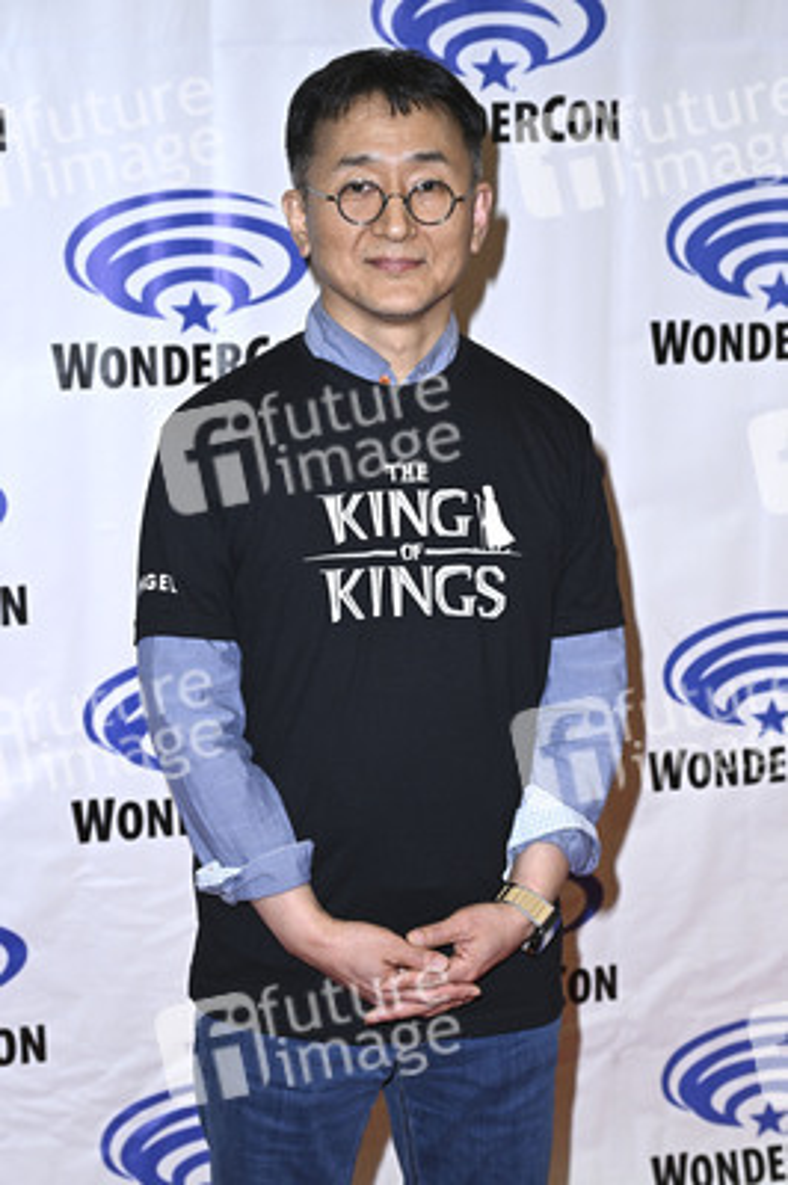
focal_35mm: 65
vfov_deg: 31.0
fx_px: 2138
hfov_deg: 20.9
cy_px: 592
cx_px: 394
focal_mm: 65
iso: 800
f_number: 5.6
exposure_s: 1/250
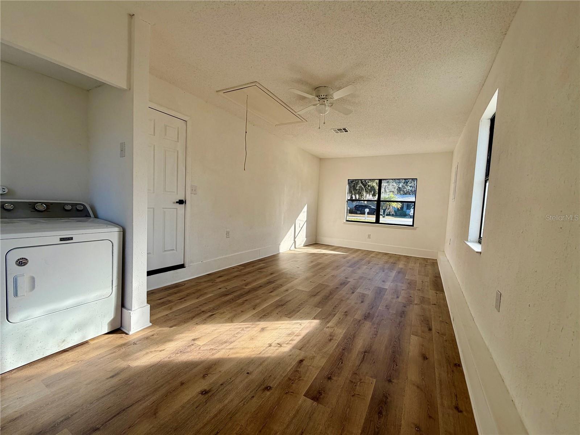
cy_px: 218
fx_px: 235
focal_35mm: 14
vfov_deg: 85.6
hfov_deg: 102.1
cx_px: 290
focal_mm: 2.22
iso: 64
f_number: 2.2
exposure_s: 1/502
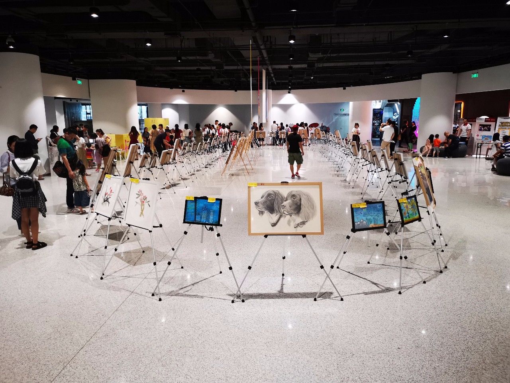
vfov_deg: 51.4
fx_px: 398
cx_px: 255
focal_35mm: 27
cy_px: 192
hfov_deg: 65.3
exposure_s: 1/33.3
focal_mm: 3.95
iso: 250
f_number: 1.8
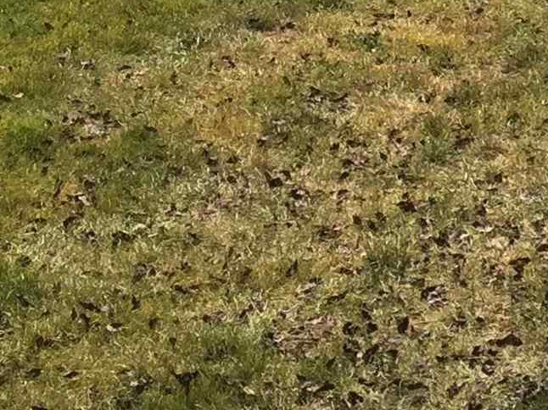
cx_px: 760
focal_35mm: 138
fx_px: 2184
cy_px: -417
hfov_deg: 13.6
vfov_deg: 9.9
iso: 32
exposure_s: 1/1582
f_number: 2.2
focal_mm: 4.15
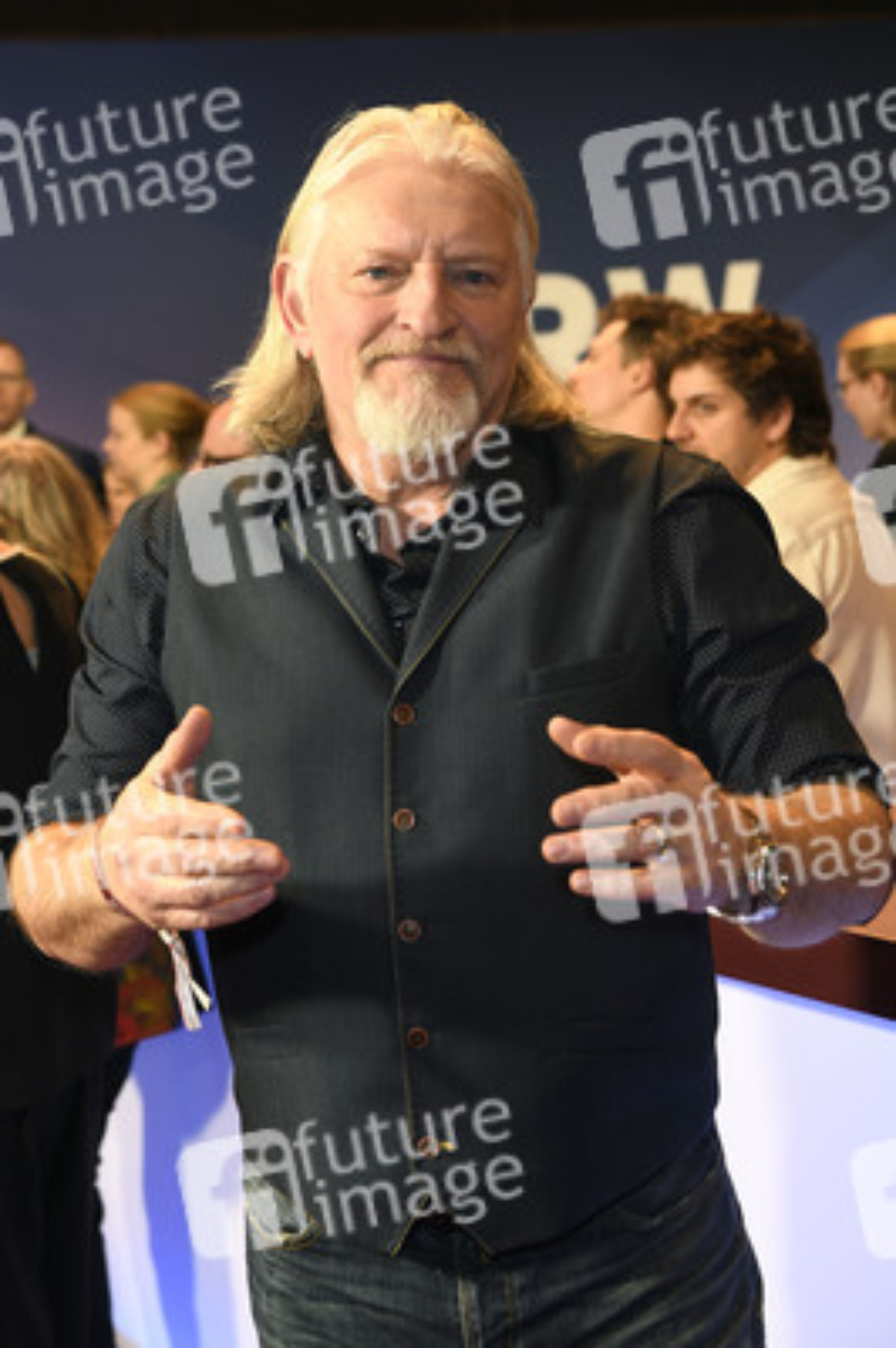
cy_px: 674
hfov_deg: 24.6
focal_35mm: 55
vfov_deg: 36.3
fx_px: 2057
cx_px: 448
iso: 1250
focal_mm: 55
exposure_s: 1/100
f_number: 5
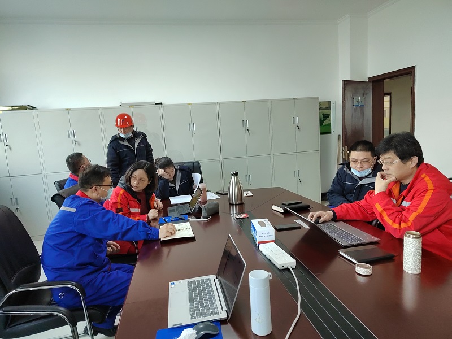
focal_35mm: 23
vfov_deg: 58.9
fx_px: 300
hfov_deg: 73.9
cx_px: 226
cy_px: 170
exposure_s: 1/50
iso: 1419
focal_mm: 5.52
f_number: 1.9
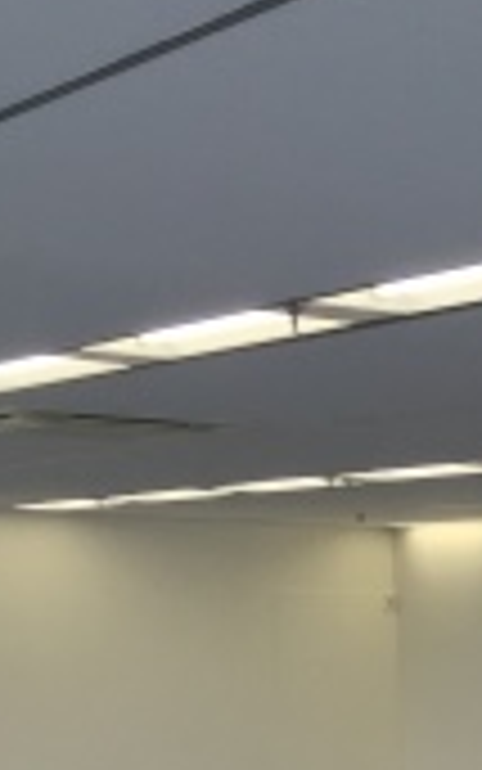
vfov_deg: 16.8
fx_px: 2415
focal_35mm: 115
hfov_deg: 10.3
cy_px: 1085
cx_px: 1054
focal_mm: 4.15
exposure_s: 1/120
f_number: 2.2
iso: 50
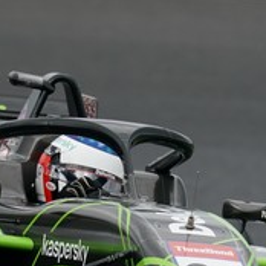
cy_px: 217
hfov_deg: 0.8
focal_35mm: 2092
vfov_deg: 0.8
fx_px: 18187
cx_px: 47
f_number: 7.1
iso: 400
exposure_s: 1/800
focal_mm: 594
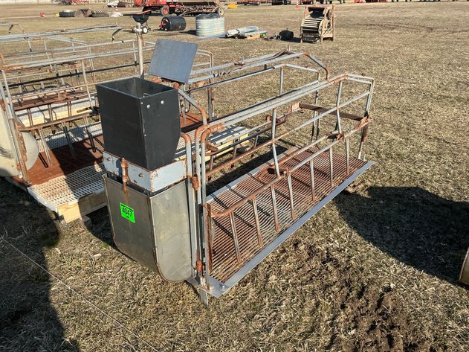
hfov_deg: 63.5
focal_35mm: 28
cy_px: 176
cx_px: 234
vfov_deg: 49.7
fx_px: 379
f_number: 1.8
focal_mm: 3
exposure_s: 1/1098
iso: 25
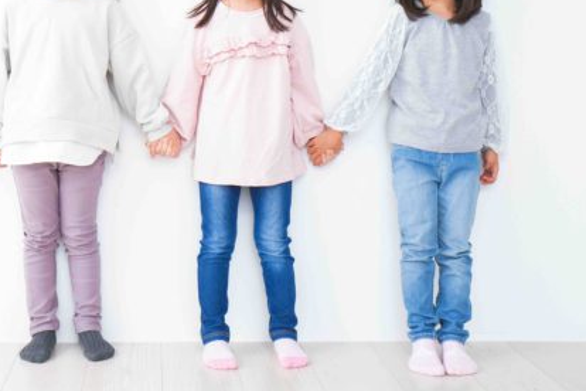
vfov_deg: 20.4
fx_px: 1058
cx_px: 149
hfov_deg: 30.5
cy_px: 30
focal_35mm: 65
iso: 200
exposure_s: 1/125
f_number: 8
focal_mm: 35
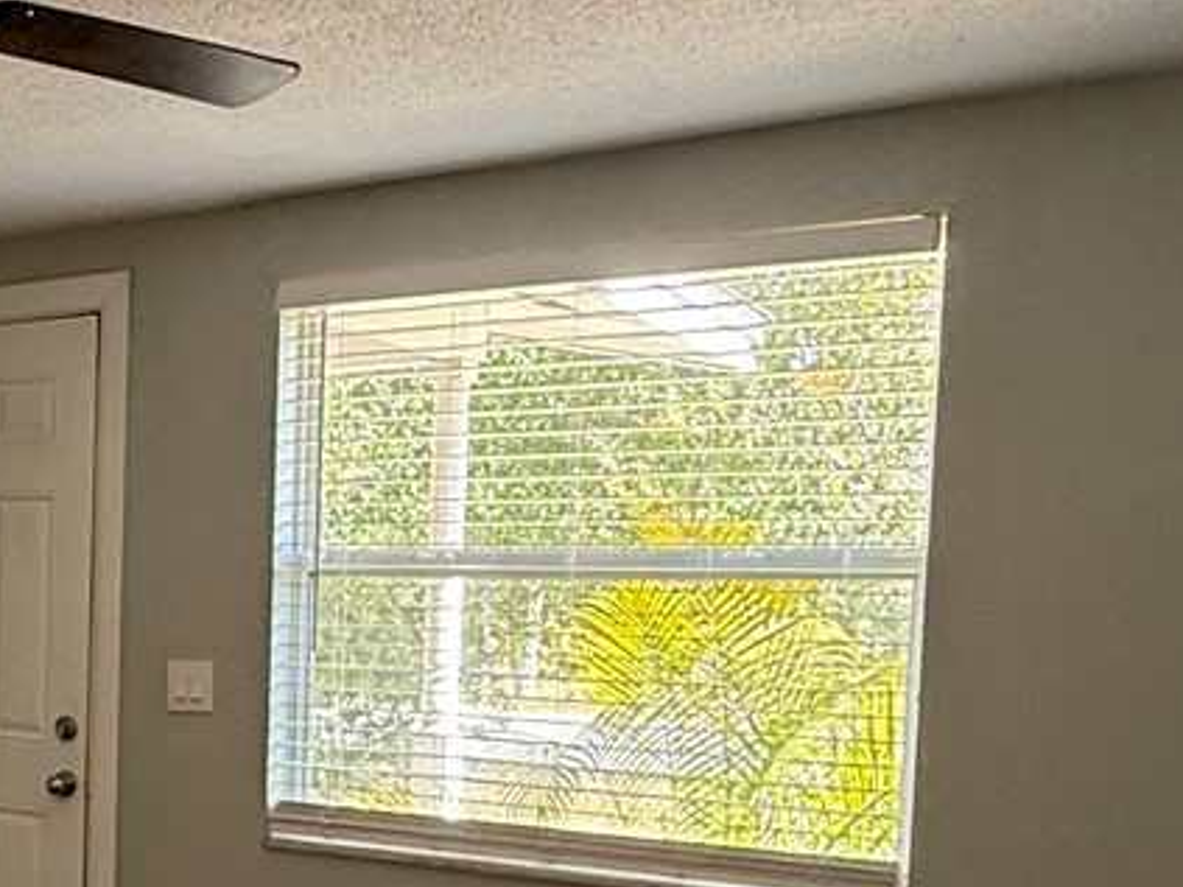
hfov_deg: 31.9
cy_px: 736
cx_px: -123
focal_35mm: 53
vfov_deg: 26.9
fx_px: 1811
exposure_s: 1/99
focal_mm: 2.22
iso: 200
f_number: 2.2
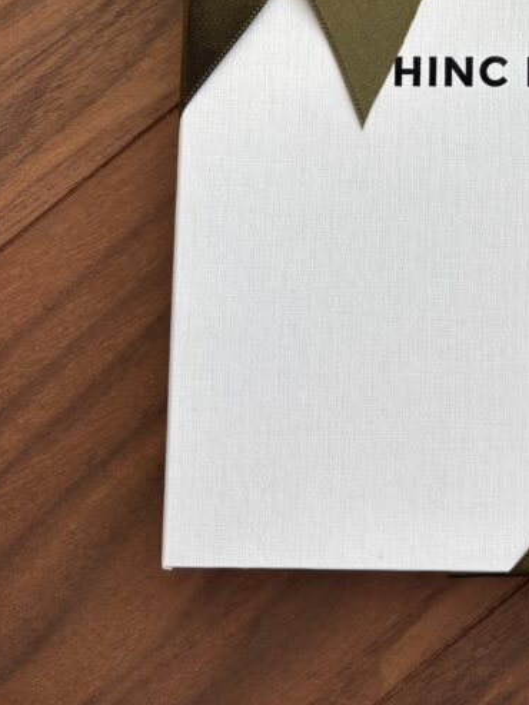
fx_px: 1100
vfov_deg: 34.1
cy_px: 110
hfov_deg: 25.6
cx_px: 535
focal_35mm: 54
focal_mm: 5.96
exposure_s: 1/121
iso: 40
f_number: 1.6
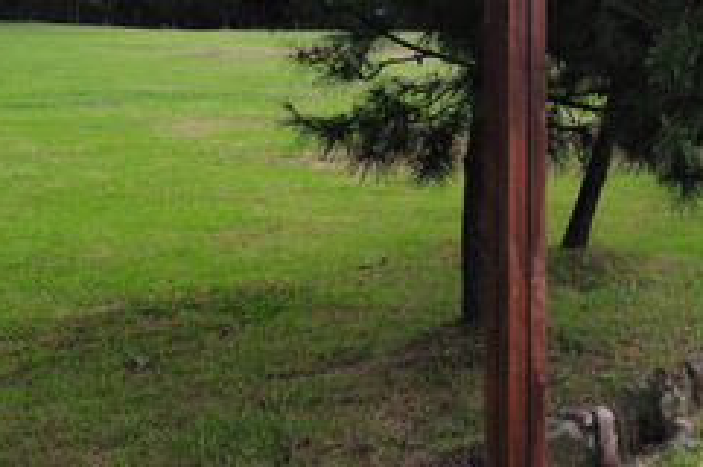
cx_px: 904
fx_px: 917
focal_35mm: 47
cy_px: 96
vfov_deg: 28.0
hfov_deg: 32.2
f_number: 6.3
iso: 800
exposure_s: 1/160
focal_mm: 12
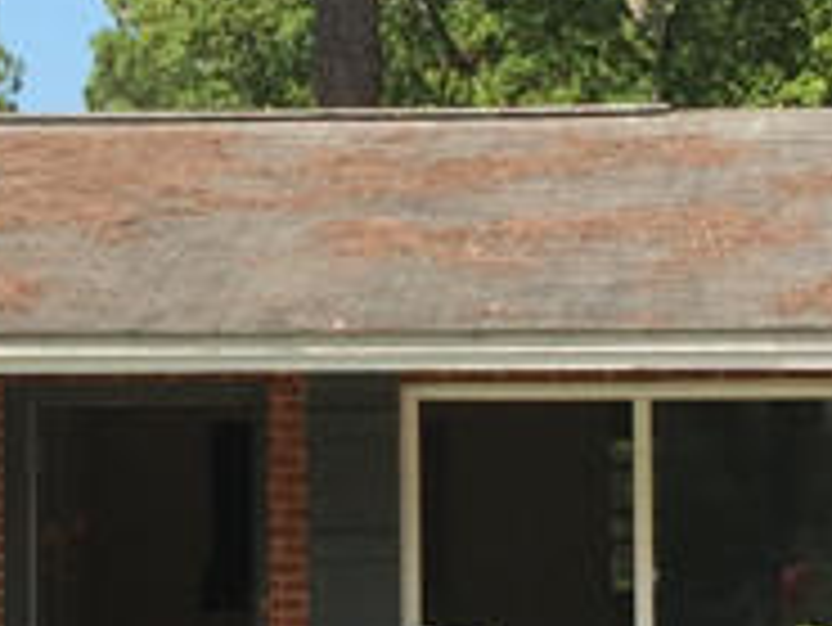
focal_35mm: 179
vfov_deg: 8.3
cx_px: -13
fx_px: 4305
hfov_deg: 10.9
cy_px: 423
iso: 32
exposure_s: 1/1199
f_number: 2.2
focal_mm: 4.15
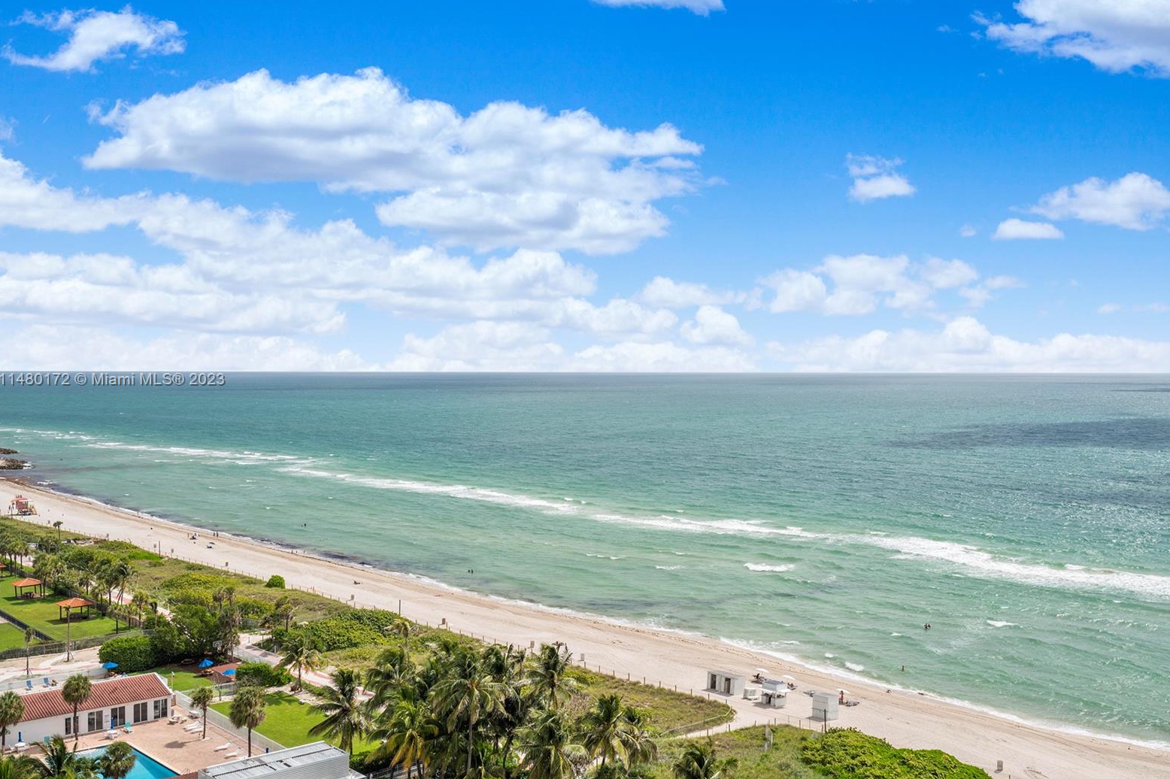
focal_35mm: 36
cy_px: 380
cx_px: 586
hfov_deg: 53.2
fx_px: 1169
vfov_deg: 36.8
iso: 100
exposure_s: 1/320
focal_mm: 35
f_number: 10
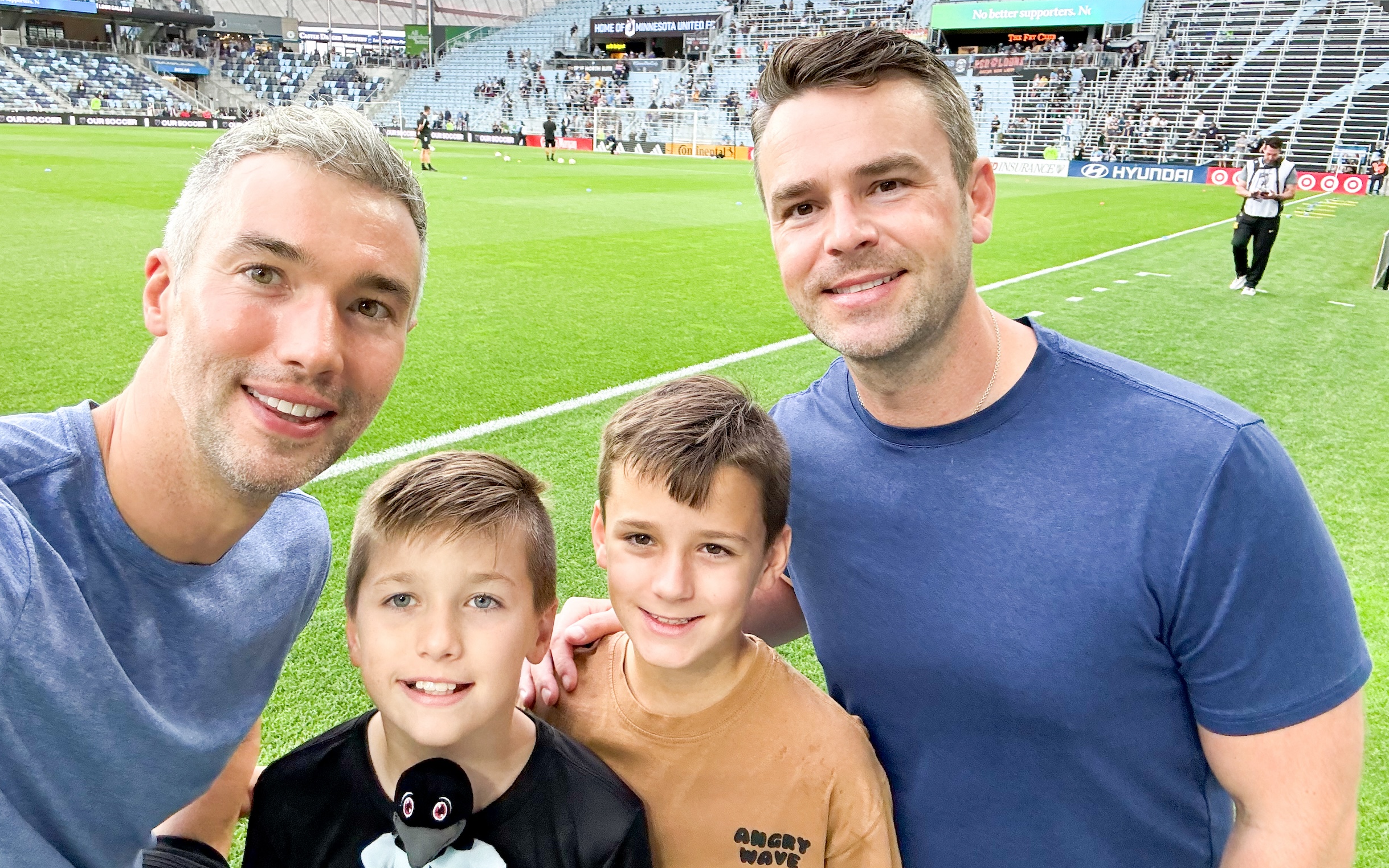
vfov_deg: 49.1
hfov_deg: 72.5
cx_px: 680
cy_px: 371
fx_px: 946
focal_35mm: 25
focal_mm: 2.69
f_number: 1.9
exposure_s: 1/120
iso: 64
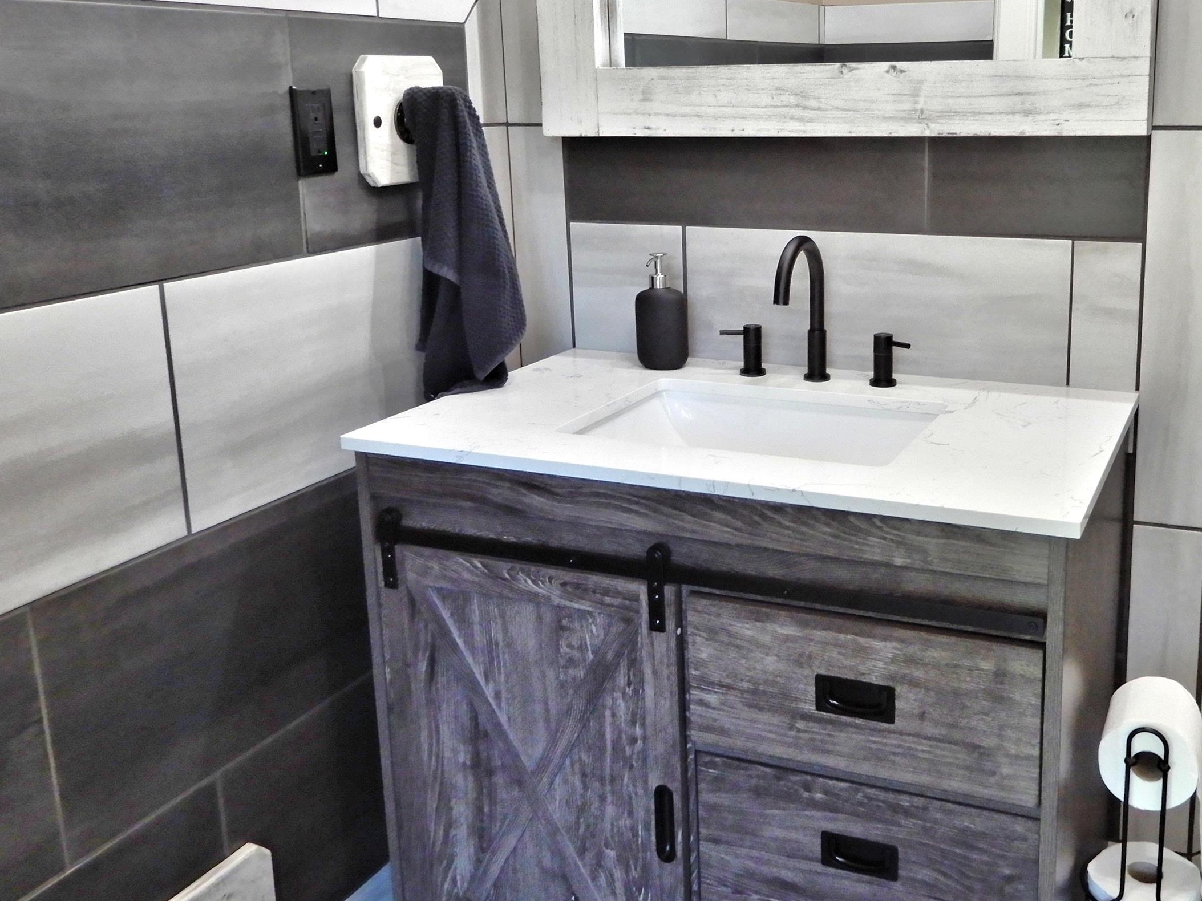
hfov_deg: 51.7
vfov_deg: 40.5
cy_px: 350
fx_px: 1215
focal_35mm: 35
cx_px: 799
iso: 280
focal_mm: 4.3
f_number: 3.4
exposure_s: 1/30
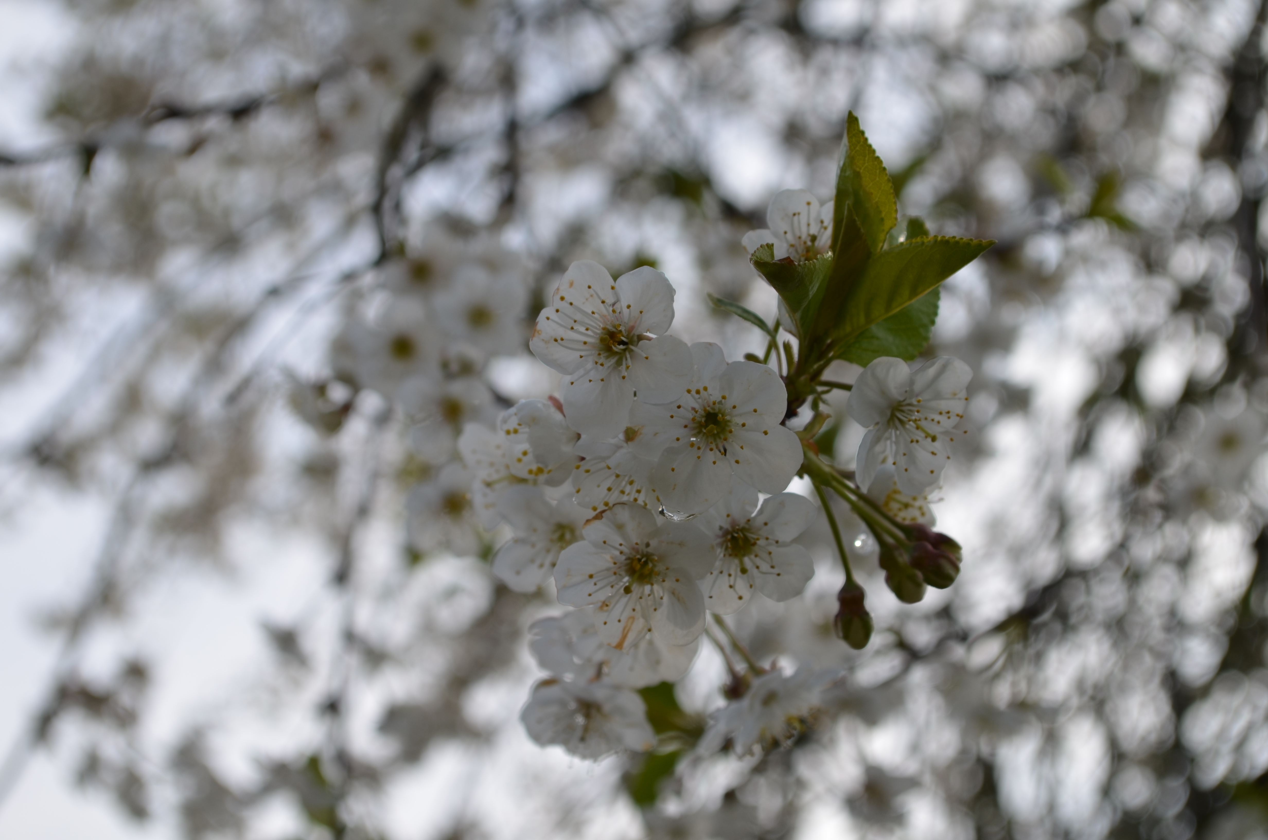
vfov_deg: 18.1
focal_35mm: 75
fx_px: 2636
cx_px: 634
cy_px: 420
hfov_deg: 27.0
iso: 100
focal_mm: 50
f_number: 8
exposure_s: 1/320
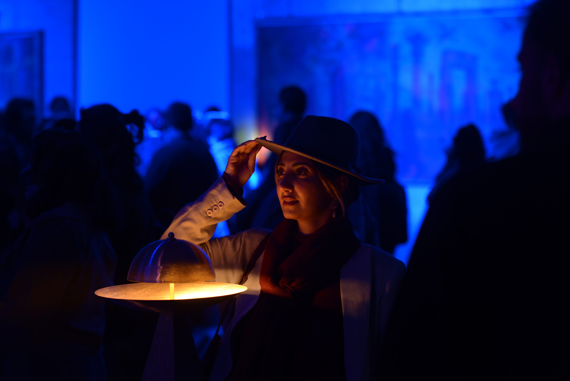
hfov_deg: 22.1
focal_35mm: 92
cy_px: 190
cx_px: 285
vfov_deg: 14.9
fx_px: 1457
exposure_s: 1/40
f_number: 3.5
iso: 500
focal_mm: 92
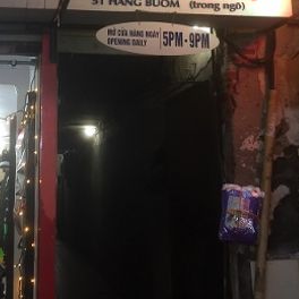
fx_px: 616
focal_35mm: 63
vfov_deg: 26.4
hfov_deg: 27.1
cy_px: 31
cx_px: 95
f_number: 2.2
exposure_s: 1/33
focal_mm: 4.15
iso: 100
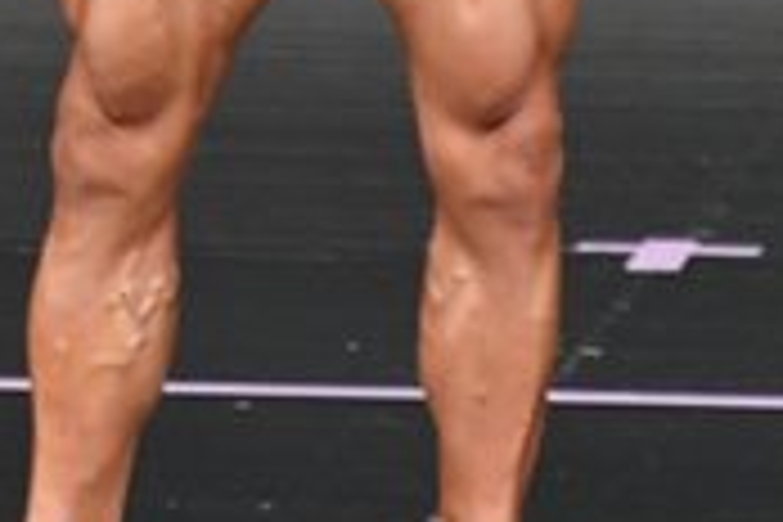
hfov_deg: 1.3
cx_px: 322
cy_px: -346
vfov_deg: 0.9
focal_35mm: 1538
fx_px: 33449
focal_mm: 230
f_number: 5.6
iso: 4000
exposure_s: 1/400
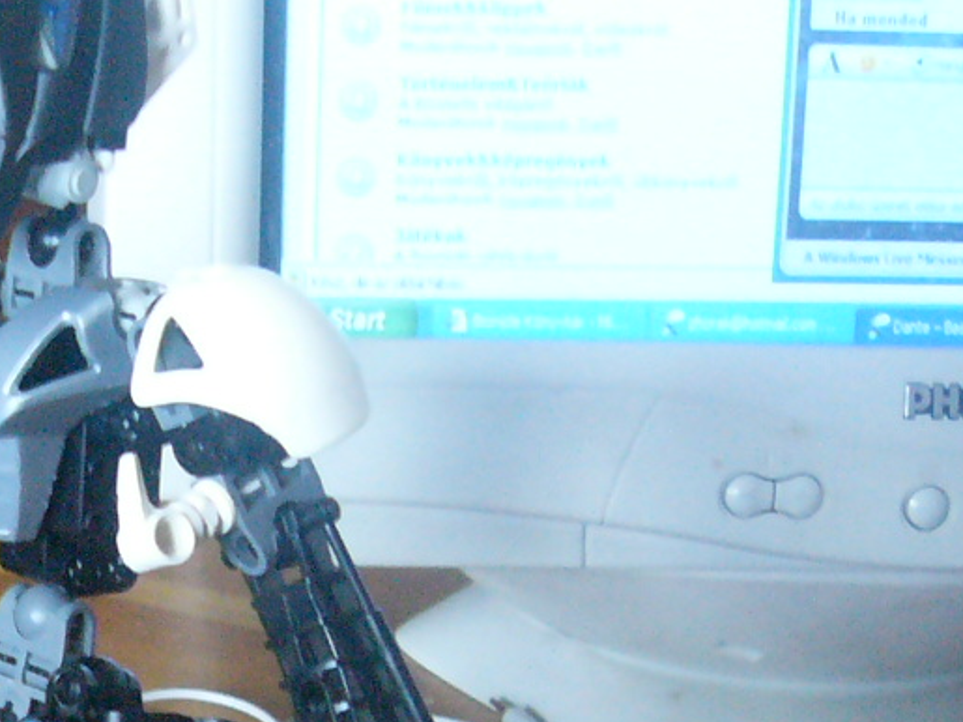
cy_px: 701
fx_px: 2420
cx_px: 56
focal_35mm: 87
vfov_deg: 16.6
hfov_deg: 21.9
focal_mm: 5.8
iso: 400
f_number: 2.8
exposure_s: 1/10
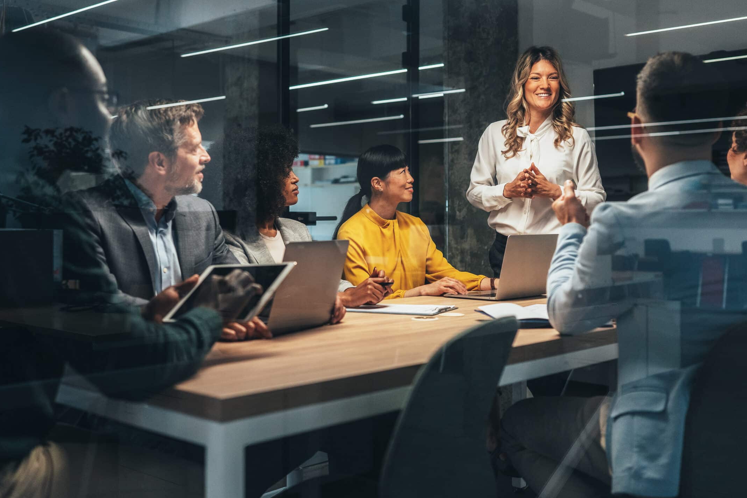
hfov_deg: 46.4
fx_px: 872
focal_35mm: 42
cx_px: 383
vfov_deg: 31.8
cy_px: 203
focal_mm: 35
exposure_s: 1/400
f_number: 2.2
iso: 1600
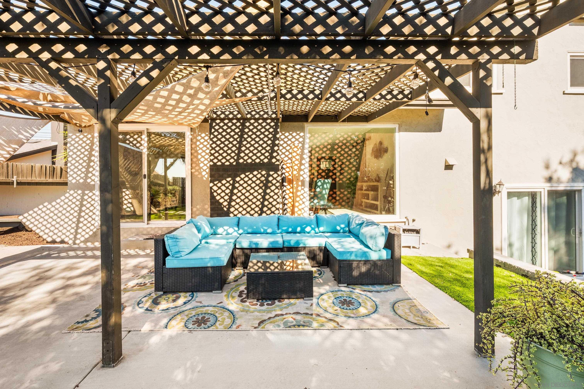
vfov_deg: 73.7
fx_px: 260
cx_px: 292
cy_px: 194
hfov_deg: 96.7
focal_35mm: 16
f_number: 8
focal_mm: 16
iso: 160
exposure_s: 1/80
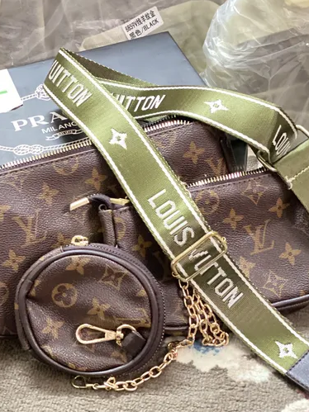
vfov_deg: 26.0
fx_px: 893
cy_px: 217
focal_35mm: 75
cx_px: 150
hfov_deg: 19.6
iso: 400
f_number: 2
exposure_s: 1/20
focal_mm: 6
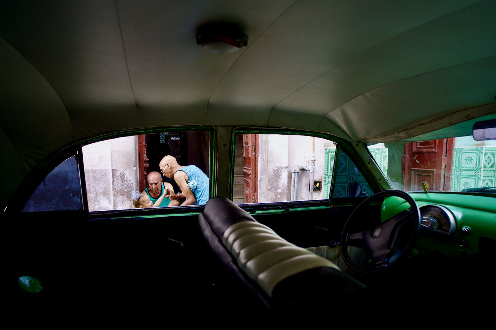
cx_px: 224
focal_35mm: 20
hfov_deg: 83.7
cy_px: 181
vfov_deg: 61.8
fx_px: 276
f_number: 3.2
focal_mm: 18
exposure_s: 1/40
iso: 100
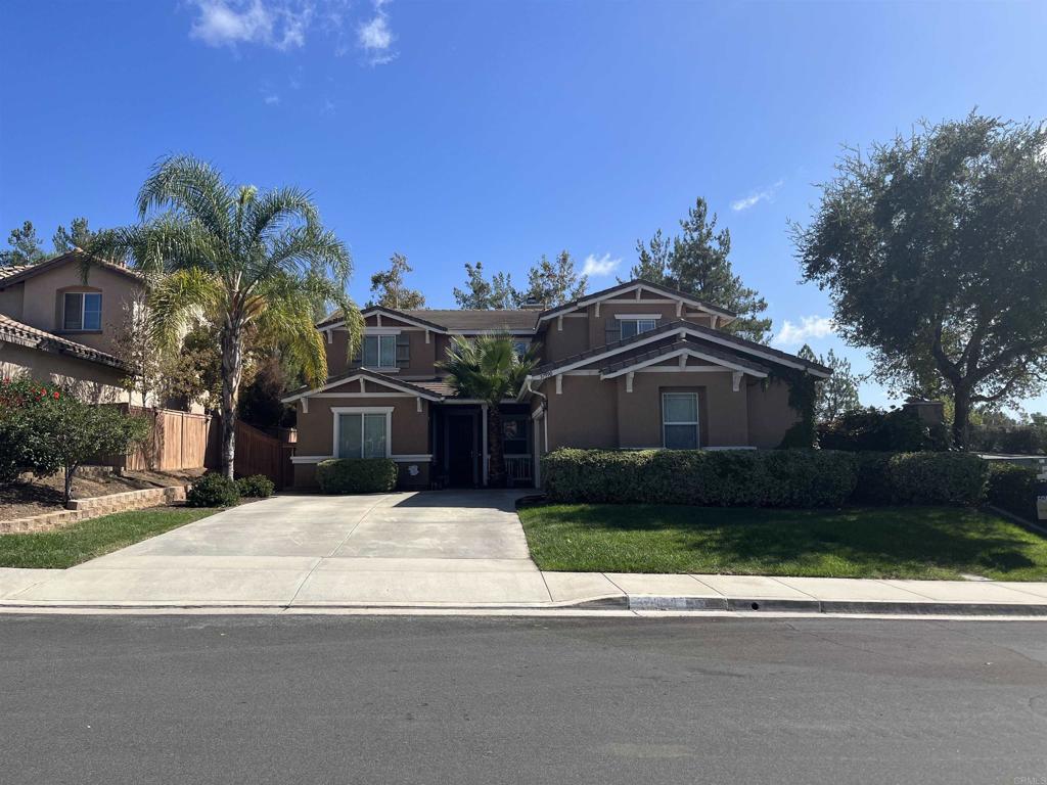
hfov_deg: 67.3
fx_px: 786
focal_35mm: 26
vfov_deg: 53.1
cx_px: 524
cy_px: 392
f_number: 1.6
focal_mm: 5.1
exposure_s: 1/3413
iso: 50
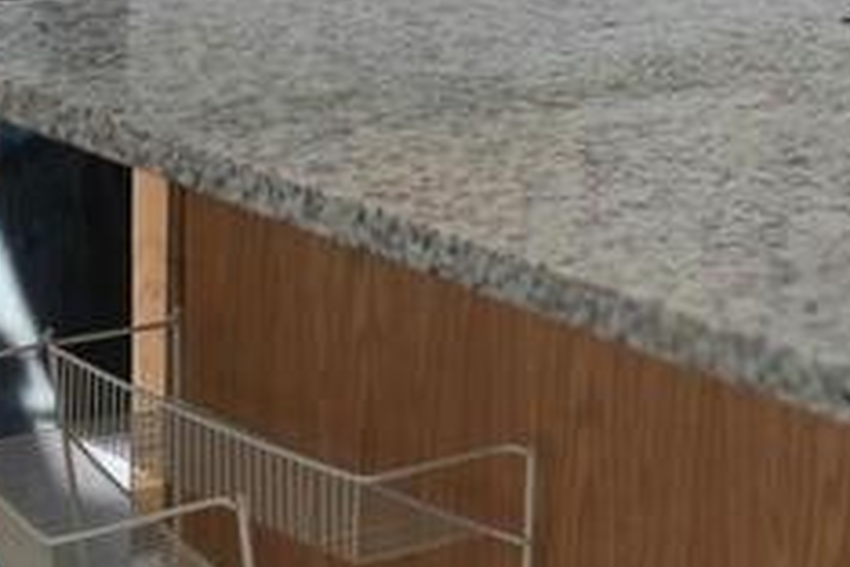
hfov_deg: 13.0
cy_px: -196
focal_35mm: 147
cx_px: 1399
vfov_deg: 9.2
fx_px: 3471
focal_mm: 6.3
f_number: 1.7
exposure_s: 1/120
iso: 32
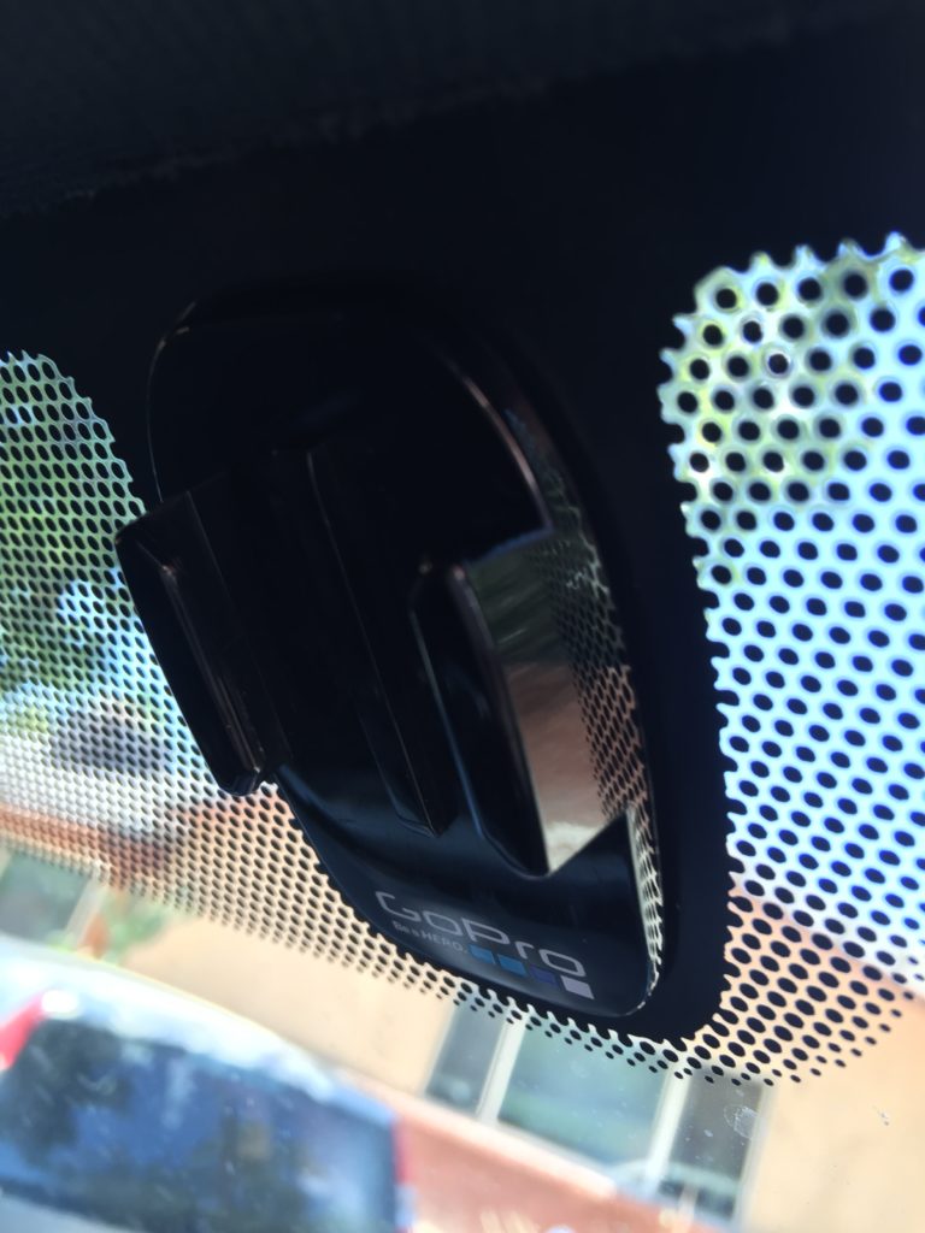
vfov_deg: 61.7
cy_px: 616
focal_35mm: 29
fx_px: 1033
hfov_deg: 48.2
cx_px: 462
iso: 32
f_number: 2.2
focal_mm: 4.15
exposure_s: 1/60
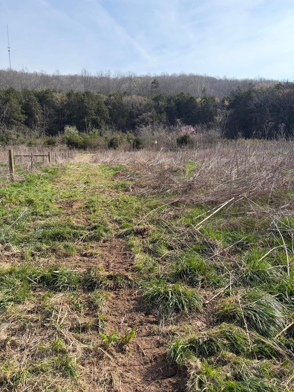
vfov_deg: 67.3
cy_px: 196
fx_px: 294
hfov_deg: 53.1
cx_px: 147
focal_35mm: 26
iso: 64
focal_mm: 5.96
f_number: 1.6
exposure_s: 1/2639
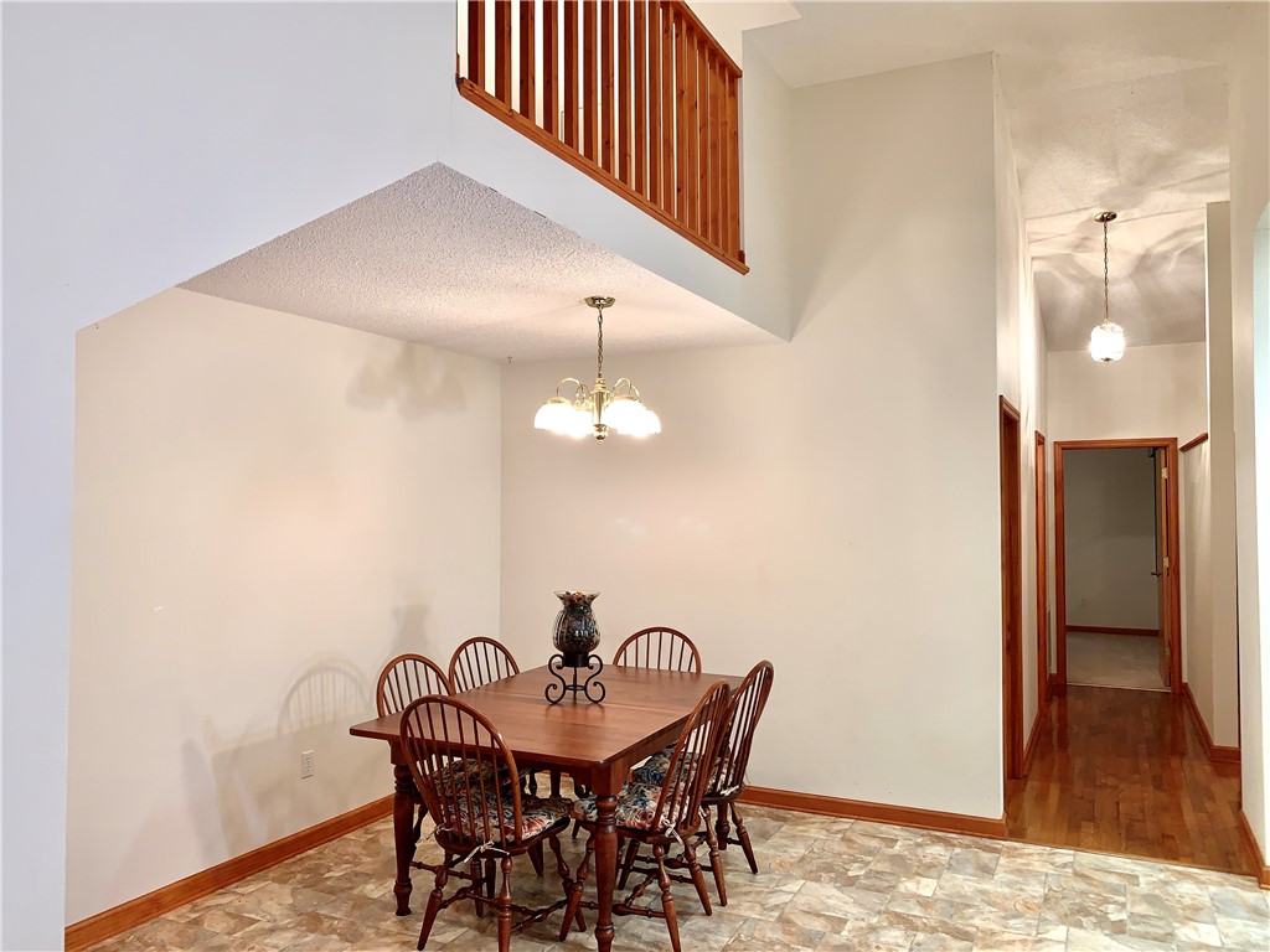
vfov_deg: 53.1
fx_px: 954
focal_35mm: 26
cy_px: 476
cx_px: 635
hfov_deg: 67.3
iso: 25
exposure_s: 1/22
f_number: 1.8
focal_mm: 4.25
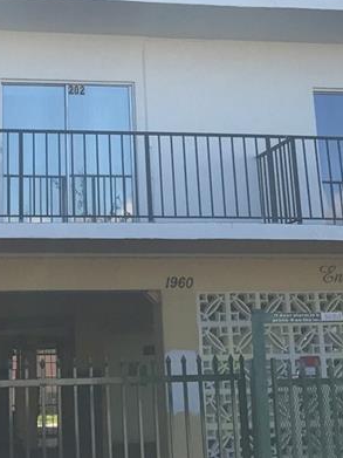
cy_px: -6
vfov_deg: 21.9
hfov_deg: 17.1
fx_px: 1137
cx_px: 85
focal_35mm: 86
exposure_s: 1/1408
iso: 20
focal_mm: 3.99
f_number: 1.8
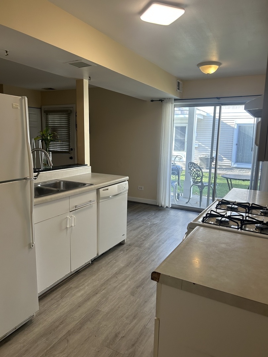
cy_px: 178
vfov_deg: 67.3
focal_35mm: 26
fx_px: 268
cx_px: 134
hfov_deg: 53.1
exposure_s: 1/120
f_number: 1.5
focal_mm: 5.7
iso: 64
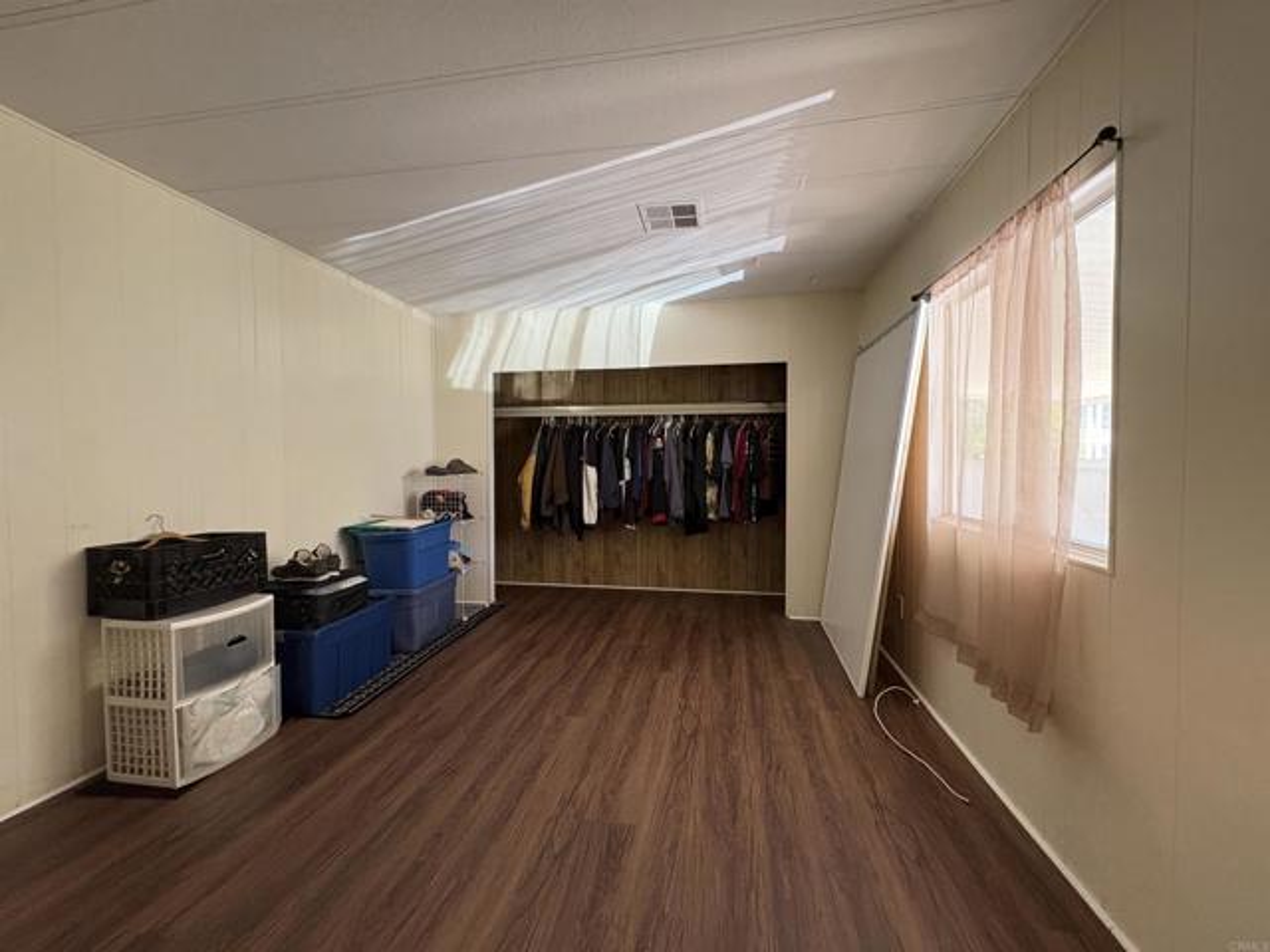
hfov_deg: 102.1
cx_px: 635
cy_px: 476
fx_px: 514
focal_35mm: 14
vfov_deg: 85.7
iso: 400
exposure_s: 1/60
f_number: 2.2
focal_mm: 2.22
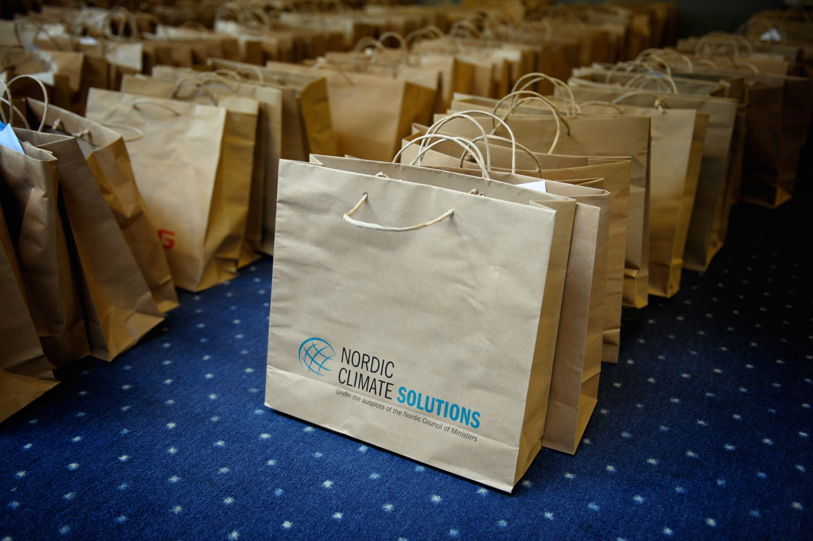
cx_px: 406
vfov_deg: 37.8
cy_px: 270
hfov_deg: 54.5
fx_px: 790
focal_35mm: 35
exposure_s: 1/100
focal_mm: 35
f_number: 2.8
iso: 1000
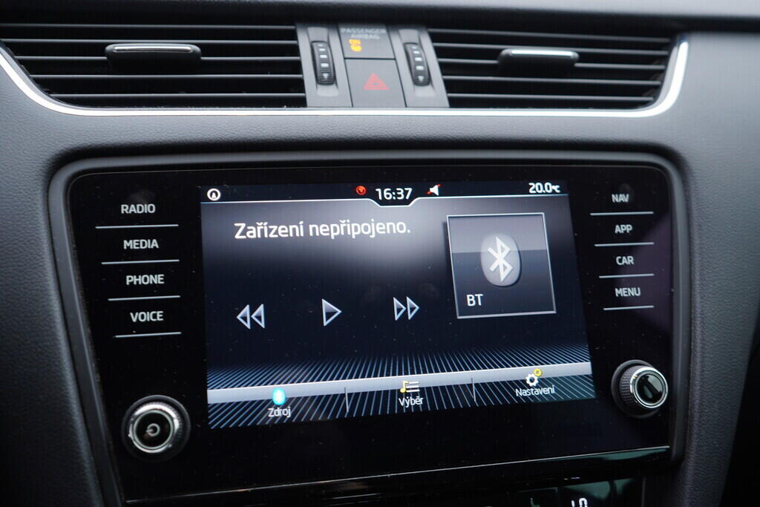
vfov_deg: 36.9
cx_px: 380
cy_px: 254
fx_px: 760
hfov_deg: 53.1
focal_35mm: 36
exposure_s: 1/40
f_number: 2.8
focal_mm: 24
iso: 125
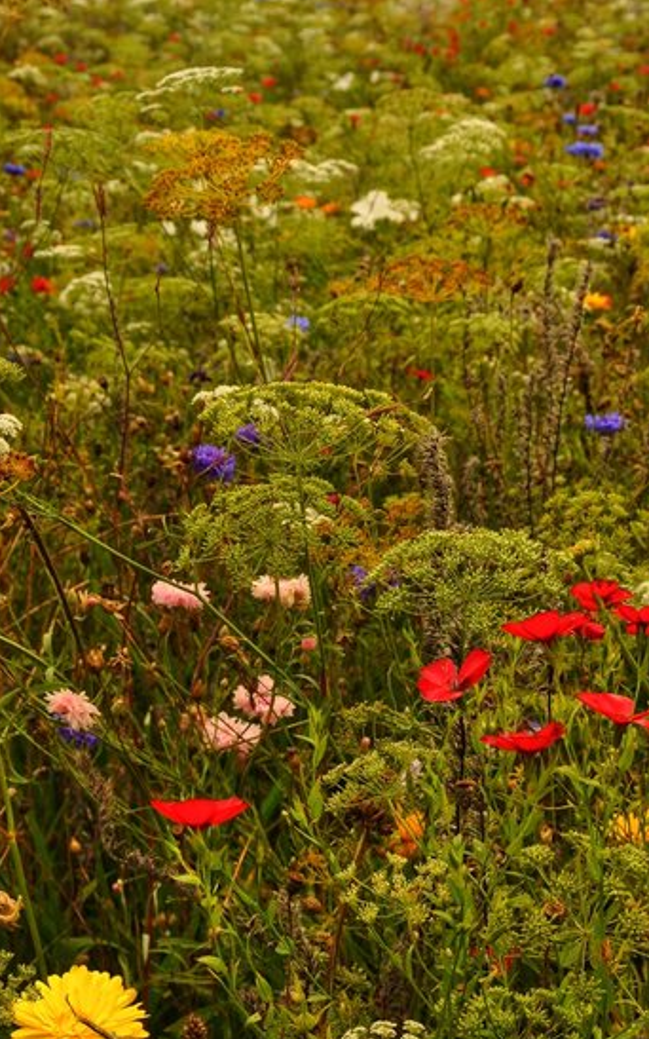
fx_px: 1782
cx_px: 429
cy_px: 490
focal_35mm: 63
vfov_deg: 32.5
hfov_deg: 20.6
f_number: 8
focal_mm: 28
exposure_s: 1/250
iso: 320
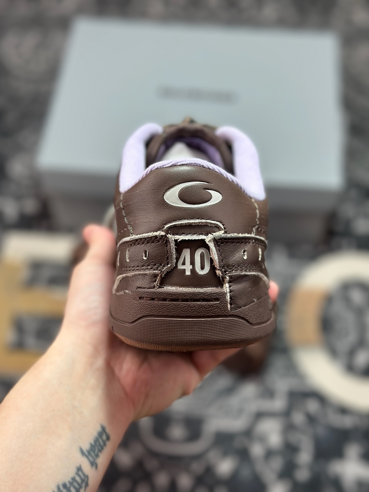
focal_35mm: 48
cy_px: 246
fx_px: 682
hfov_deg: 30.3
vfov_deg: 39.7
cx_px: 184
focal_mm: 6.86
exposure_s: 1/446
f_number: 1.78
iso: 80
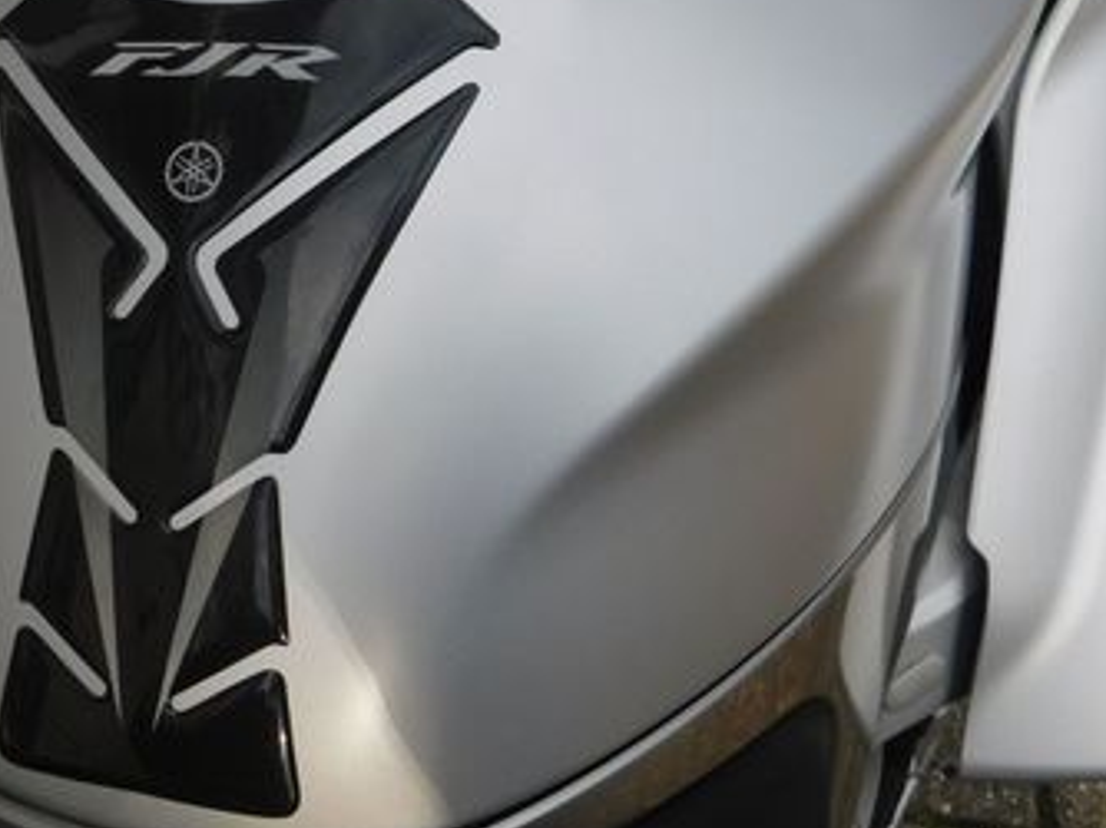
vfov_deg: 31.0
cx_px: 341
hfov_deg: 40.6
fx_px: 1469
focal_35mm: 46
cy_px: 215
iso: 125
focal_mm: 4.1
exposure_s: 1/800
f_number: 3
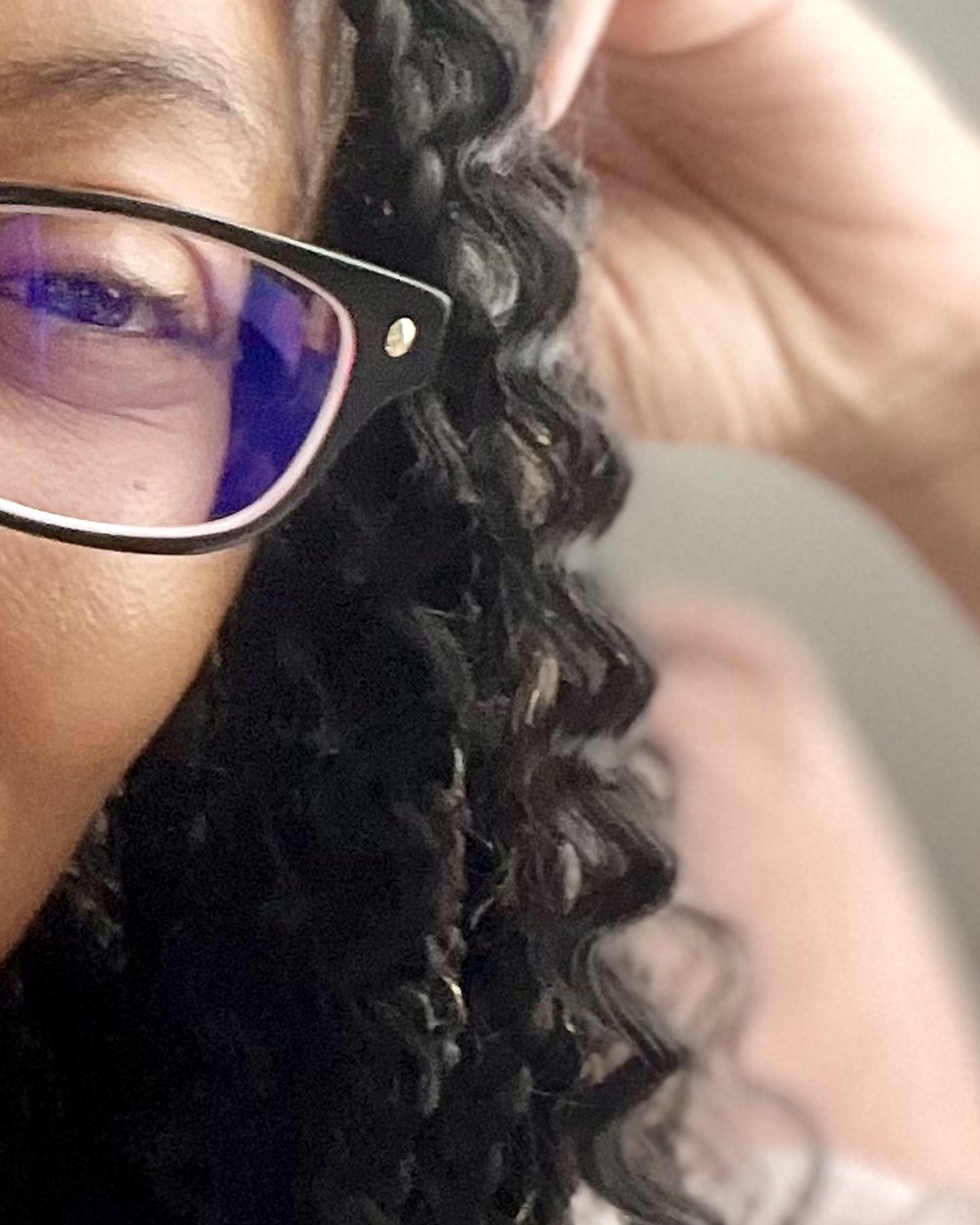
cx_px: -486
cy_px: 598
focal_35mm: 101
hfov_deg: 14.3
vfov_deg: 19.0
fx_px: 3662
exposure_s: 1/51
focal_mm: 2.71
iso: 400
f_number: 2.2
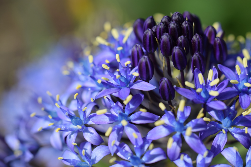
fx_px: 627
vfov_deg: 15.2
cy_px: 84
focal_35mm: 90
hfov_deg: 22.6
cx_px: 126
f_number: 5.6
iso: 100
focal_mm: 60
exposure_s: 1/320
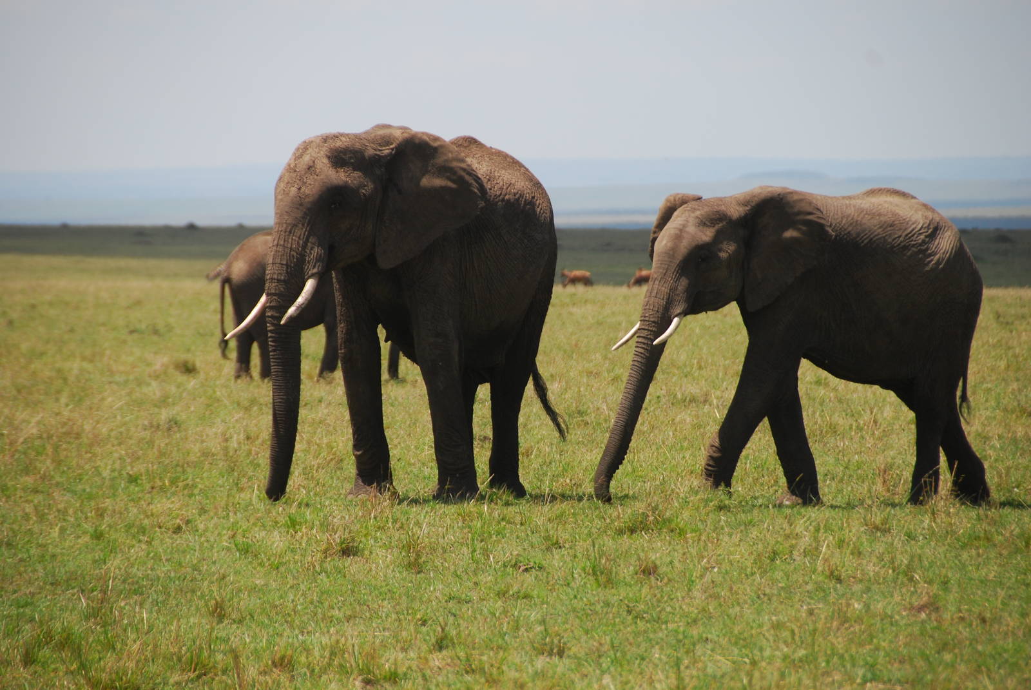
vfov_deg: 4.6
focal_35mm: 300
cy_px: 345
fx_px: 8602
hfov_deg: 6.9
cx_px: 516
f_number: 5.6
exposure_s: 1/320
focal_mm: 200
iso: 200
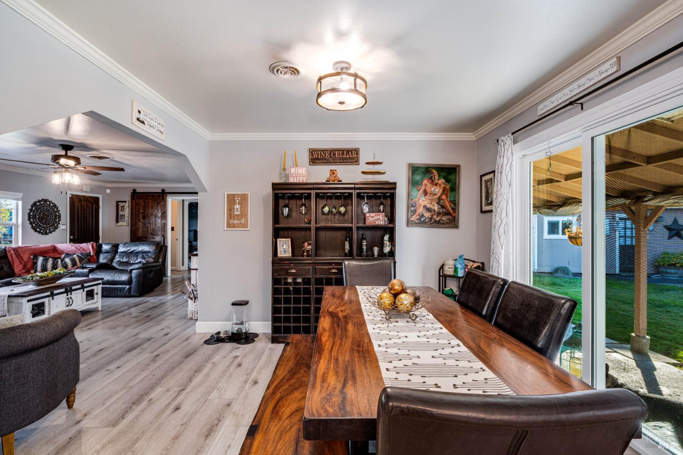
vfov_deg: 73.7
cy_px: 228
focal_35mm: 16
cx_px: 342
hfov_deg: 96.7
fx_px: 304
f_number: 11
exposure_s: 1/125
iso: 400
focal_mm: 16
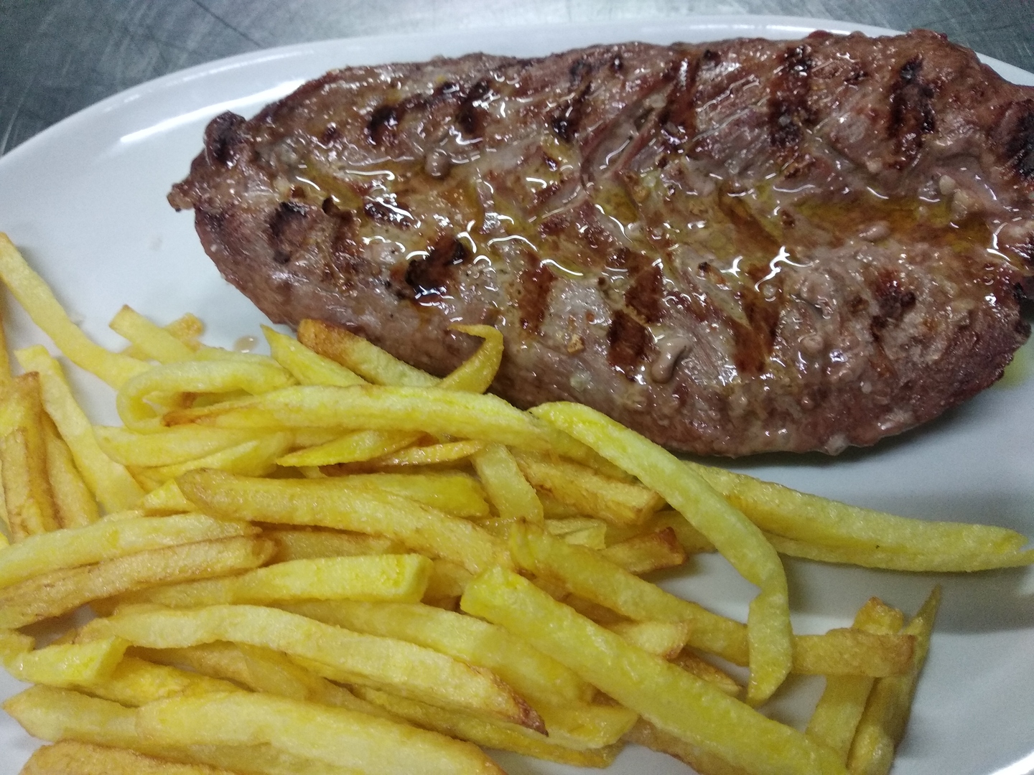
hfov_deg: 67.3
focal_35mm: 26
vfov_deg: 53.1
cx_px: 517
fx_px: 777
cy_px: 388
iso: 800
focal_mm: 3.81
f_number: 2.2
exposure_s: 1/33
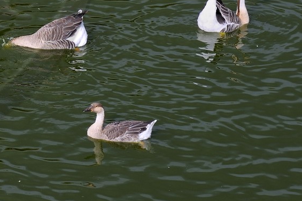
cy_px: -67
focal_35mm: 368
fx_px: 3088
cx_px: -123
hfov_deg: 5.6
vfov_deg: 3.7
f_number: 10
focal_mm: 130
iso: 200
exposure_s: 1/200
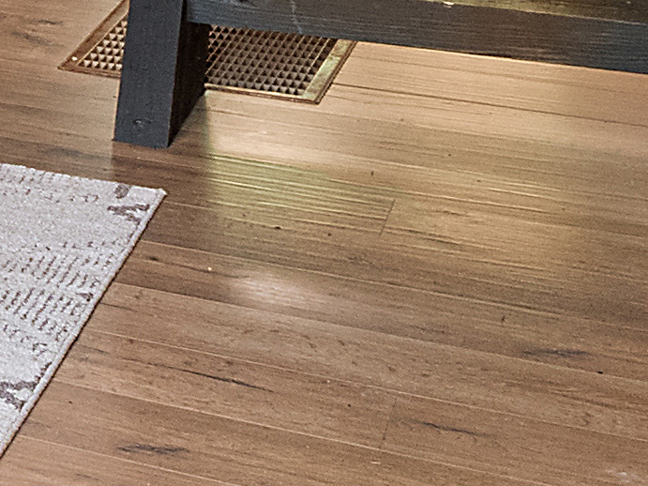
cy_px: -571
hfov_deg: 11.1
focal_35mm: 120
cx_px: -1244
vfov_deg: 10.9
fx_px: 2246
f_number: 5.6
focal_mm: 8
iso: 400
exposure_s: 1/6
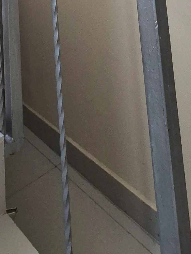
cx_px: 58
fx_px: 353
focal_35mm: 48
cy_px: -193
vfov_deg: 23.0
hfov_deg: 30.0
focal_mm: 2.2
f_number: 2.2
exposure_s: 1/60
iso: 125
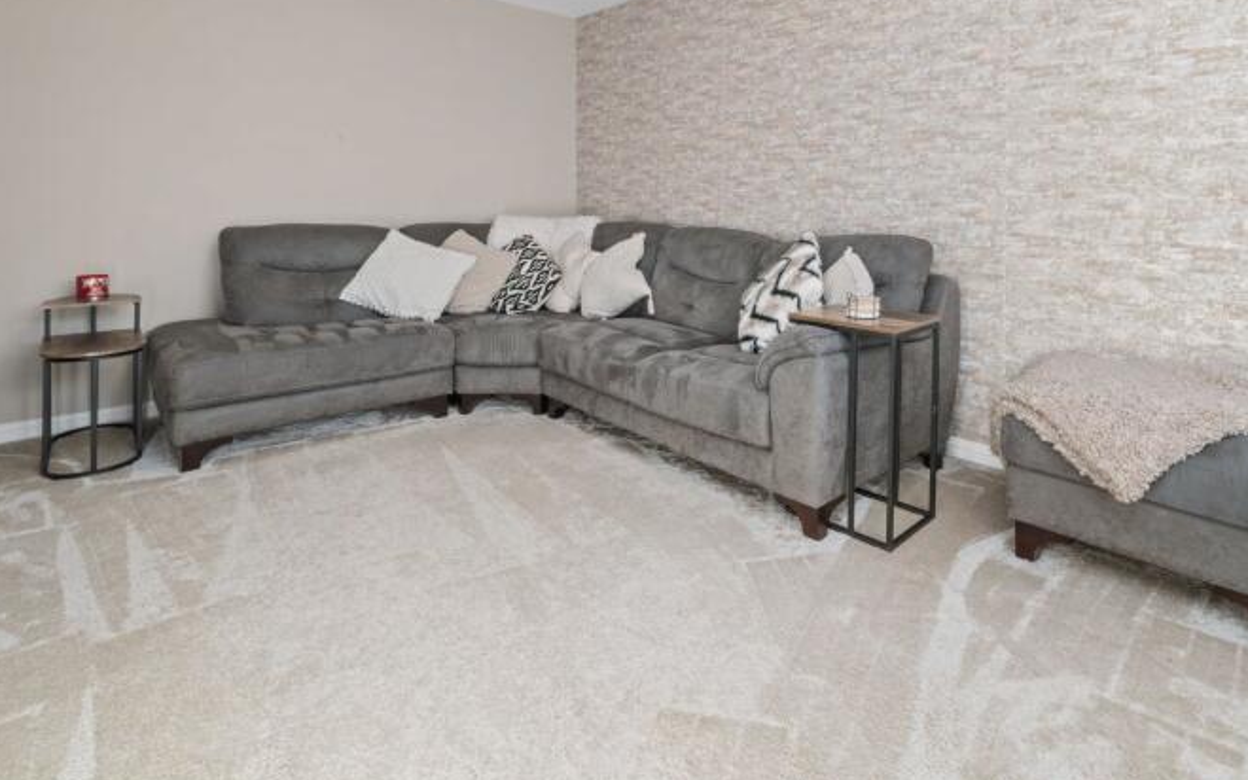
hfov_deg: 86.9
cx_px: 748
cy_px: 209
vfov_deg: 59.4
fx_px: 646
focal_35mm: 19
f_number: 22
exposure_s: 1.3
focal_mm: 12
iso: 320
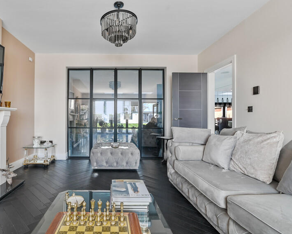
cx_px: 112
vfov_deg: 70.8
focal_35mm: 19
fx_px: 164
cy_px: 116
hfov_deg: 81.9
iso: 400
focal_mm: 14
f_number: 8
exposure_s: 1/1.67
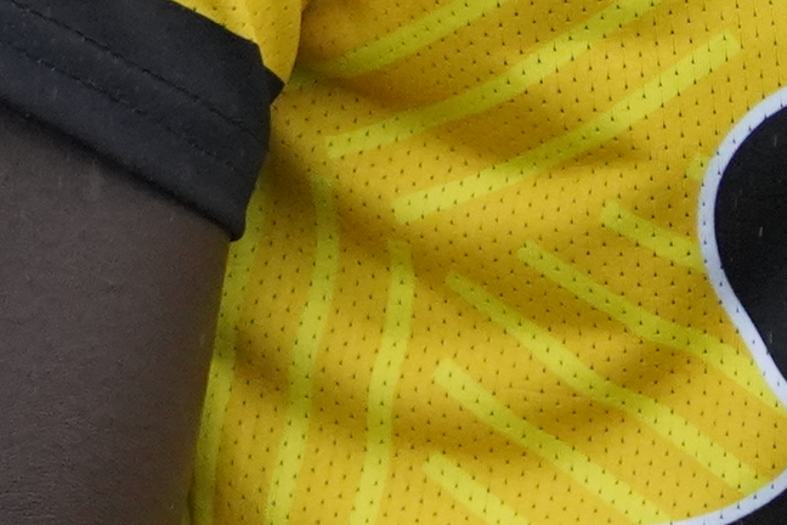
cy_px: -746
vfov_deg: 1.0
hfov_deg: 1.5
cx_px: 847
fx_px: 30800
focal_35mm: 1409
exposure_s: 1/800
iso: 1600
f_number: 2.8
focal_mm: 128
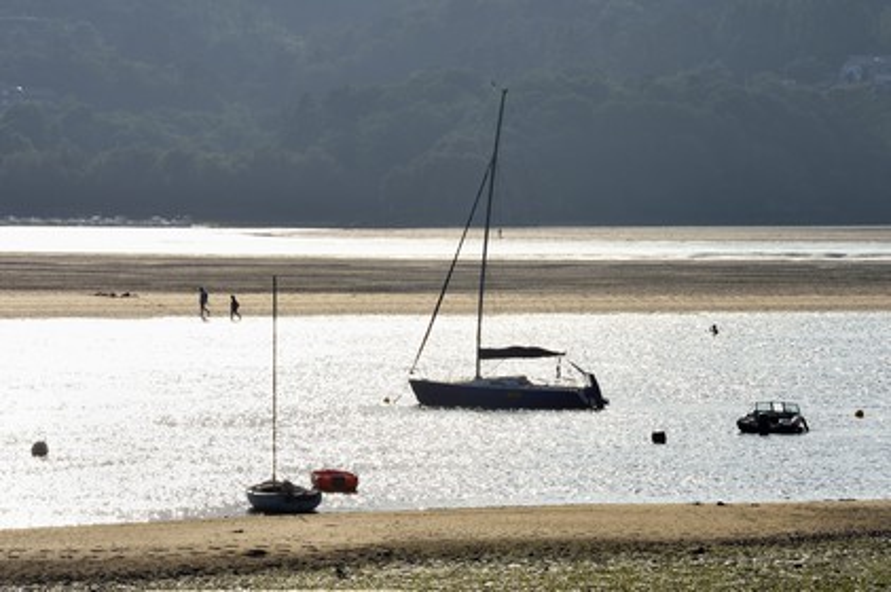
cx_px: 446
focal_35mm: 200
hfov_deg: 10.3
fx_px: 4946
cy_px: 296
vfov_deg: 6.9
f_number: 22
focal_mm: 200
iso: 400
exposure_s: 1/320
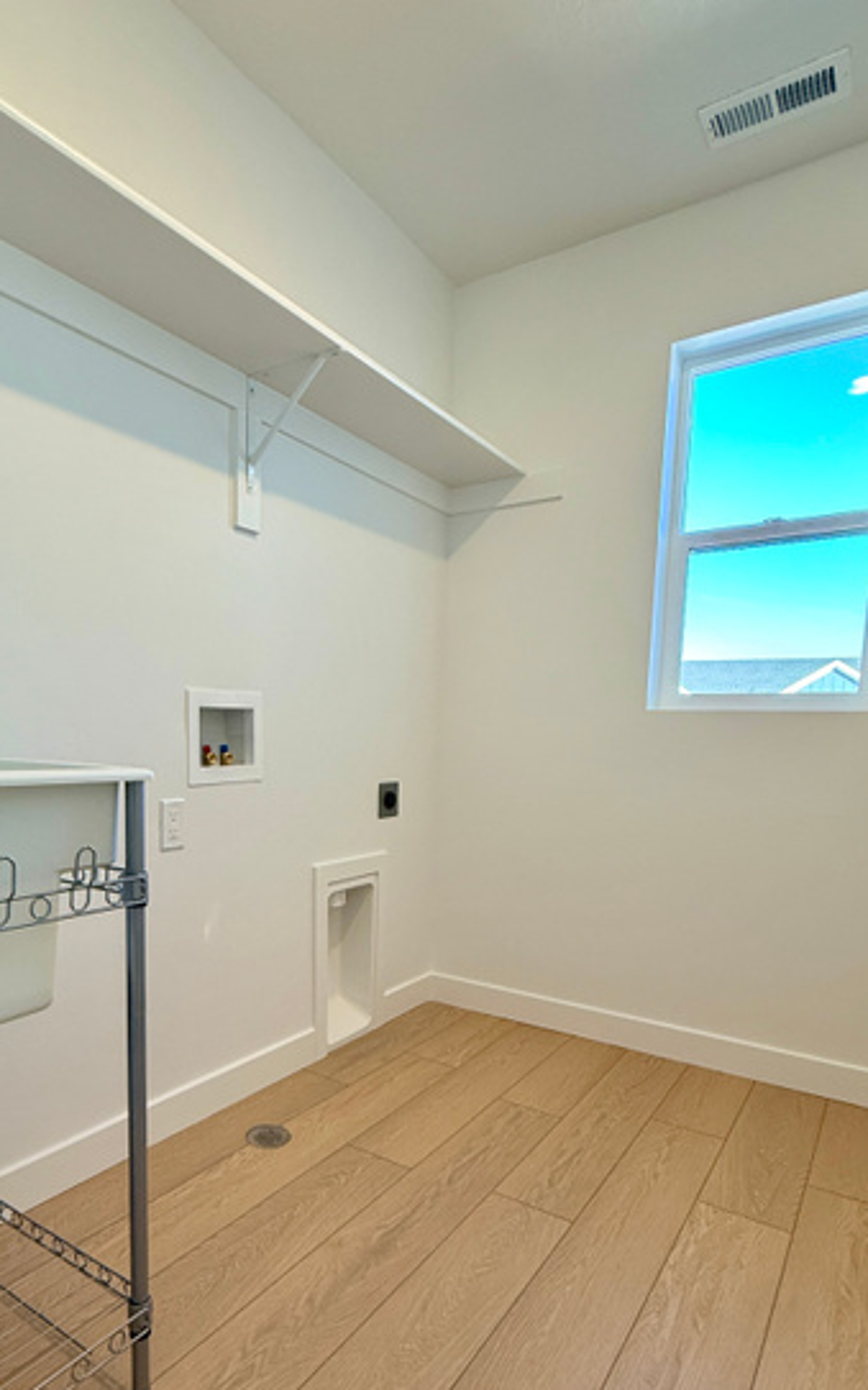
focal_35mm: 21
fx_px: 795
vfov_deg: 81.2
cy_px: 842
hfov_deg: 56.7
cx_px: 338
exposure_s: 1/120
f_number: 2.2
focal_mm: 2.22
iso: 125
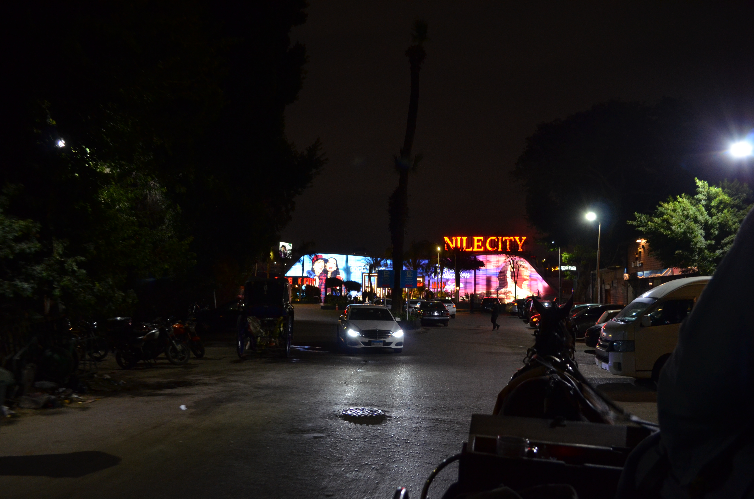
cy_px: 250
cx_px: 377
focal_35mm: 27
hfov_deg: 67.5
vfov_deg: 47.7
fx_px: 564
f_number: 3.5
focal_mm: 18
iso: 800
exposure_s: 1/50
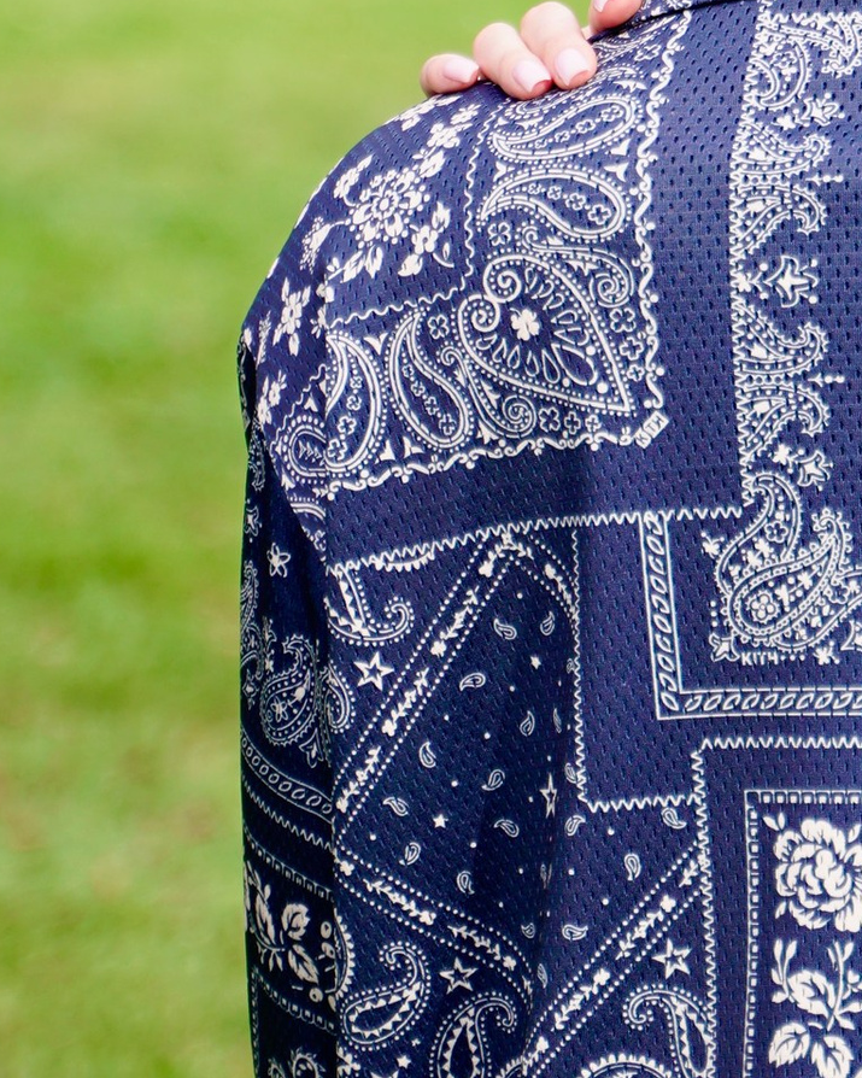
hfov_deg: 6.0
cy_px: 139
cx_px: 1344
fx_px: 8101
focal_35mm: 254
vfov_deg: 7.6
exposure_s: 1/640
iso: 200
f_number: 2.8
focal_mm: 63
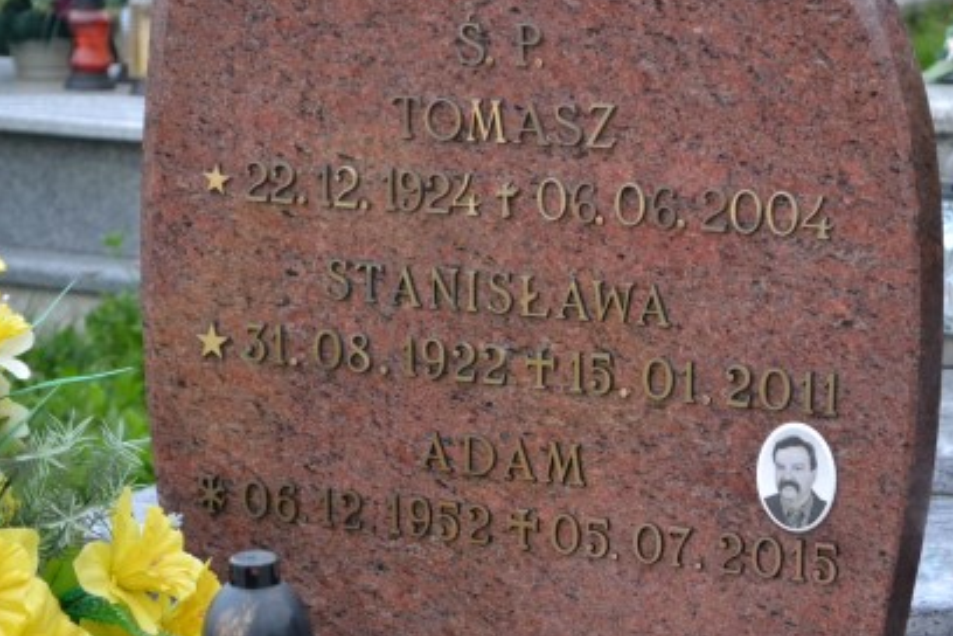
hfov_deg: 18.1
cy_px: 371
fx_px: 2991
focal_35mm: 113
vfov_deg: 12.1
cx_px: 570
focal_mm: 48
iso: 3200
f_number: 5.3
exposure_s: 1/60
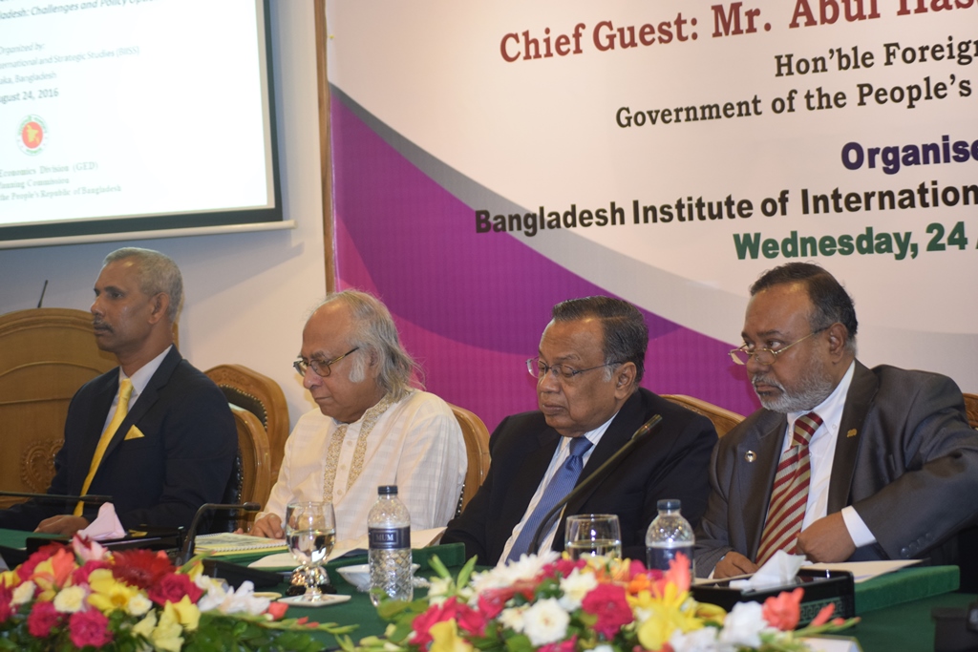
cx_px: 489
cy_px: 326
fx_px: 2445
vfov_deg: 15.2
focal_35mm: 90
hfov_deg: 22.6
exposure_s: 1/80
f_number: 4.5
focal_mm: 60
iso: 800
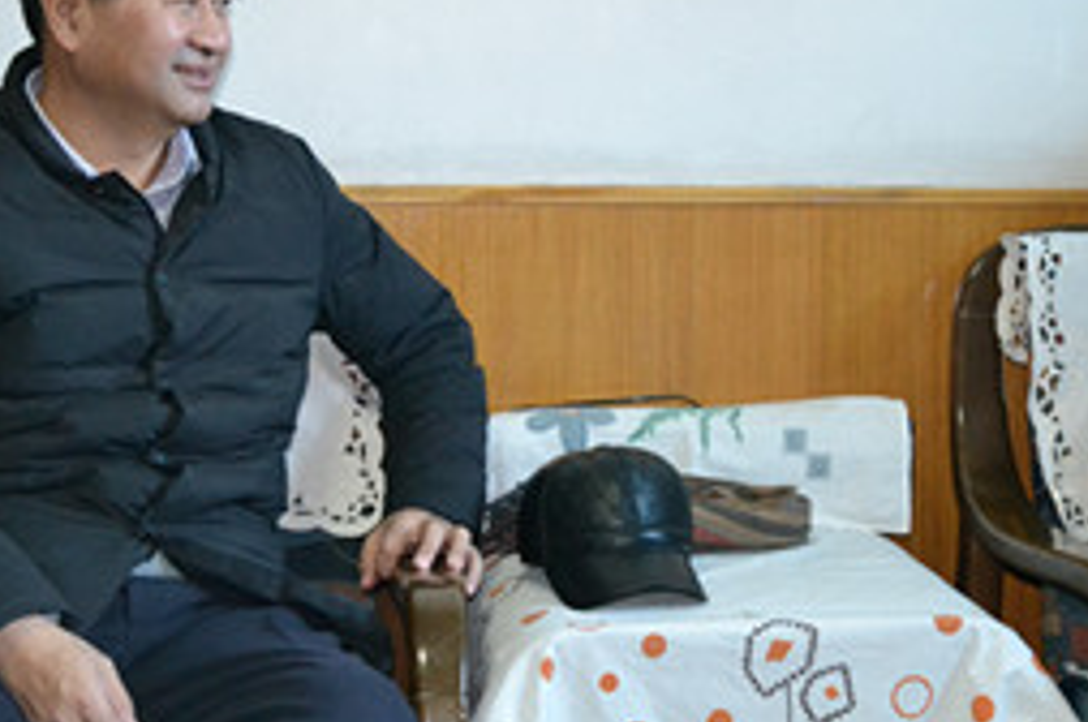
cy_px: 393
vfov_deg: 18.4
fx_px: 2234
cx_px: 753
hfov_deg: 27.2
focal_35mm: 74
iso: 2800
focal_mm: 26
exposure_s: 1/60
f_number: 4
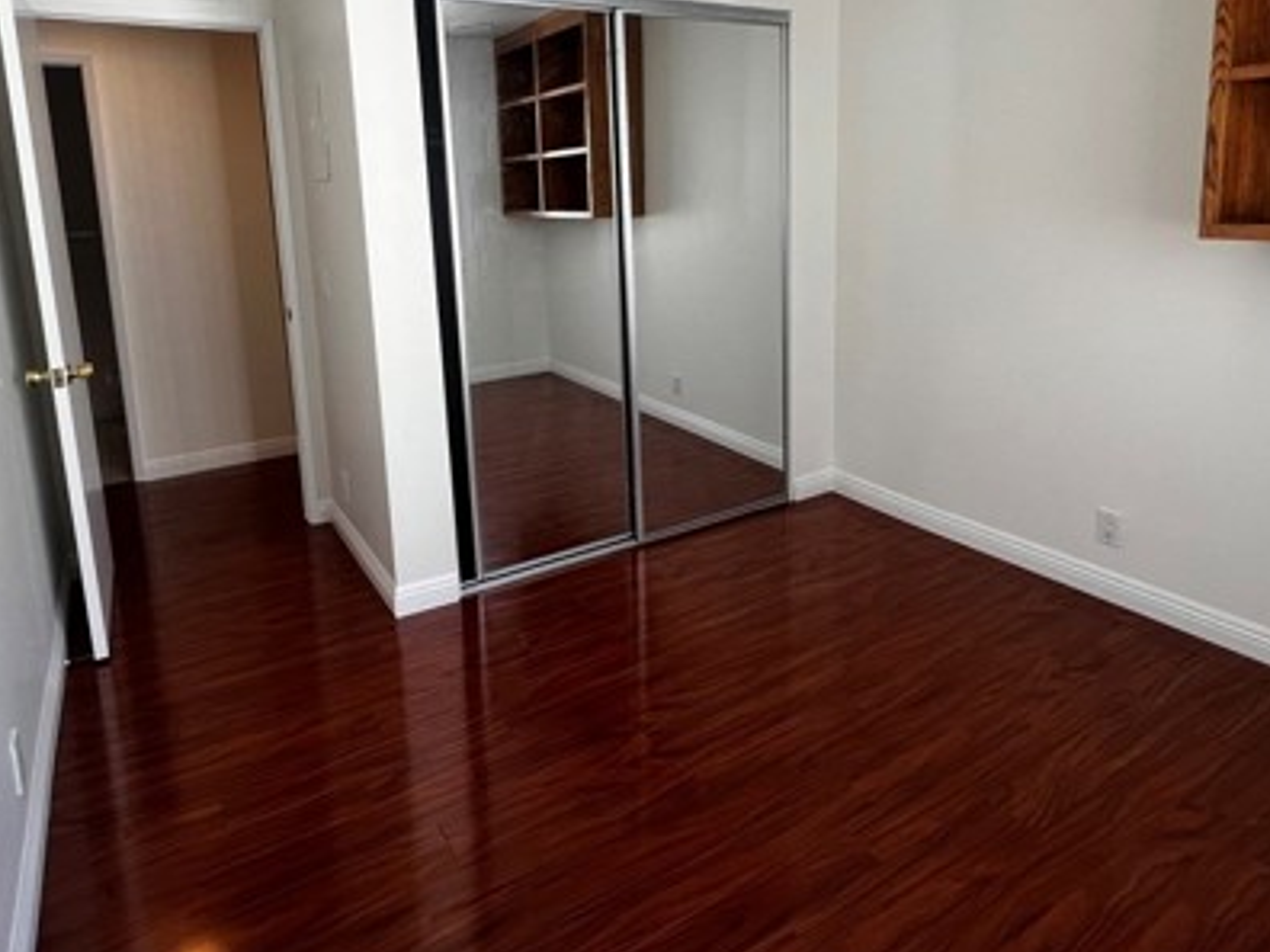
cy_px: 327
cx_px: 641
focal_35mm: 21
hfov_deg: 79.0
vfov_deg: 62.1
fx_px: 770
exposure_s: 1/120
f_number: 1.8
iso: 100
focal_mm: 1.57
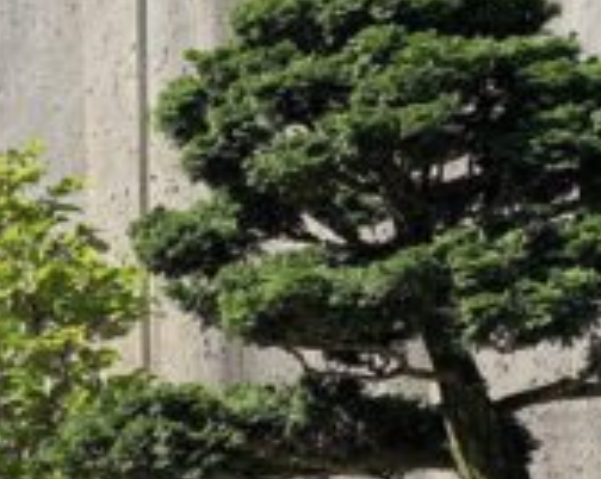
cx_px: 114
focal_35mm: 115
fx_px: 2043
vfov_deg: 13.3
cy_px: 377
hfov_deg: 16.6
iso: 20
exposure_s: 1/727
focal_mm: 6
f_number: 2
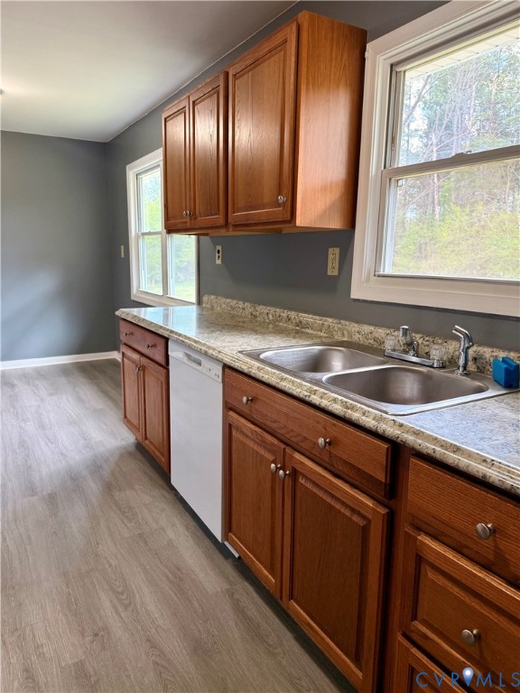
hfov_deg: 56.8
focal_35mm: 24
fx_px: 481
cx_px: 260
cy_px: 346
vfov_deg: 71.6
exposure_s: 1/60
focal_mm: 6.76
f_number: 1.78
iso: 125
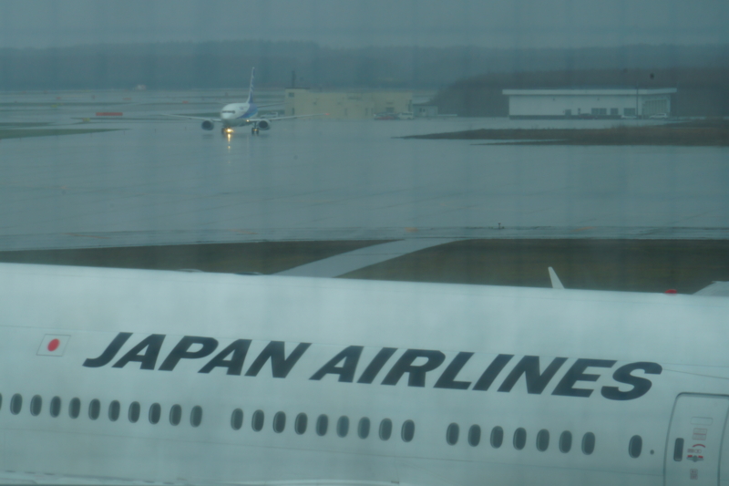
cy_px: 243
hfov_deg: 6.9
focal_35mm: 300
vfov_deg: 4.6
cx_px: 364
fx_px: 6073
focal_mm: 200
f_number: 27
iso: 160
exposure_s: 1/20
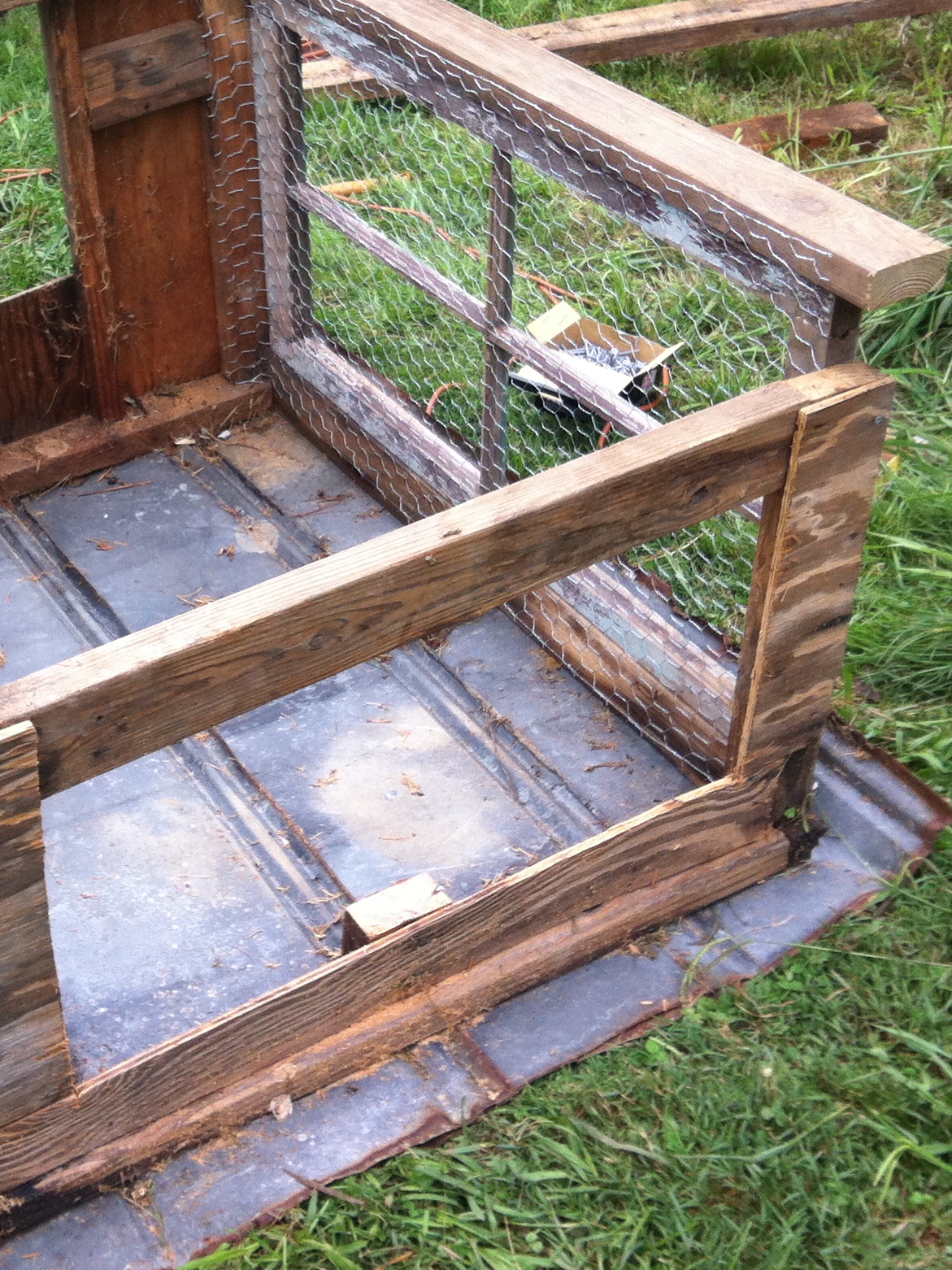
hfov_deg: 24.8
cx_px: 180
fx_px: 2127
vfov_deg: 33.2
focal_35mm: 58
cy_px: 524
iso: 80
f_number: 2.8
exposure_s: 1/138
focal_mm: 3.85
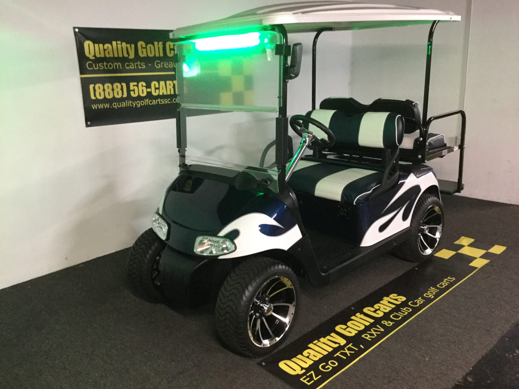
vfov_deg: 45.4
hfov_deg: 58.4
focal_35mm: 31
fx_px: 465
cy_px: 194
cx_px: 260
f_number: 2.4
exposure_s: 1/15
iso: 250
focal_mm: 3.3
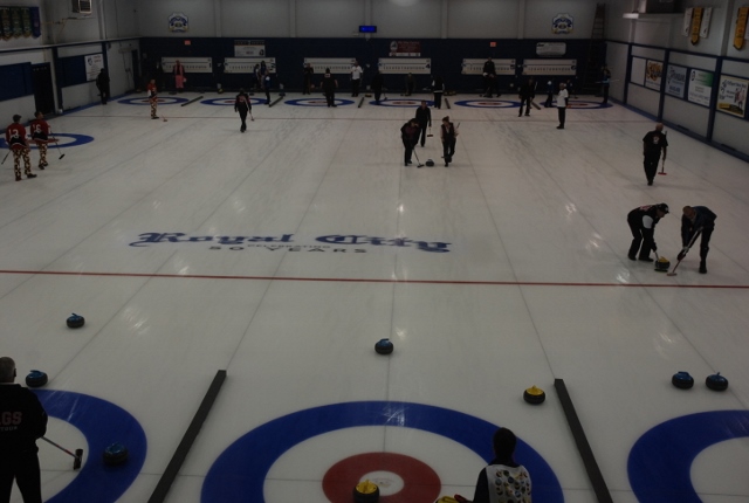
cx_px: 374
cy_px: 252
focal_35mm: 38
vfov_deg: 35.7
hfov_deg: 51.2
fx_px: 782
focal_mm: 25
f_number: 5
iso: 500
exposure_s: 1/100
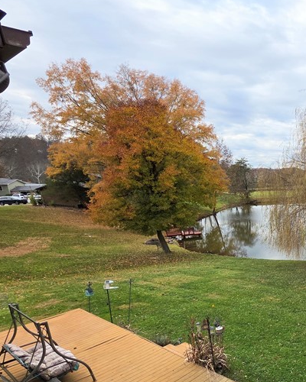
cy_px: 259
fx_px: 294
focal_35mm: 26
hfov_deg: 44.1
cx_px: 325
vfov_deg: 64.1
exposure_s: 1/1076
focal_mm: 2.2
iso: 40
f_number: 1.9
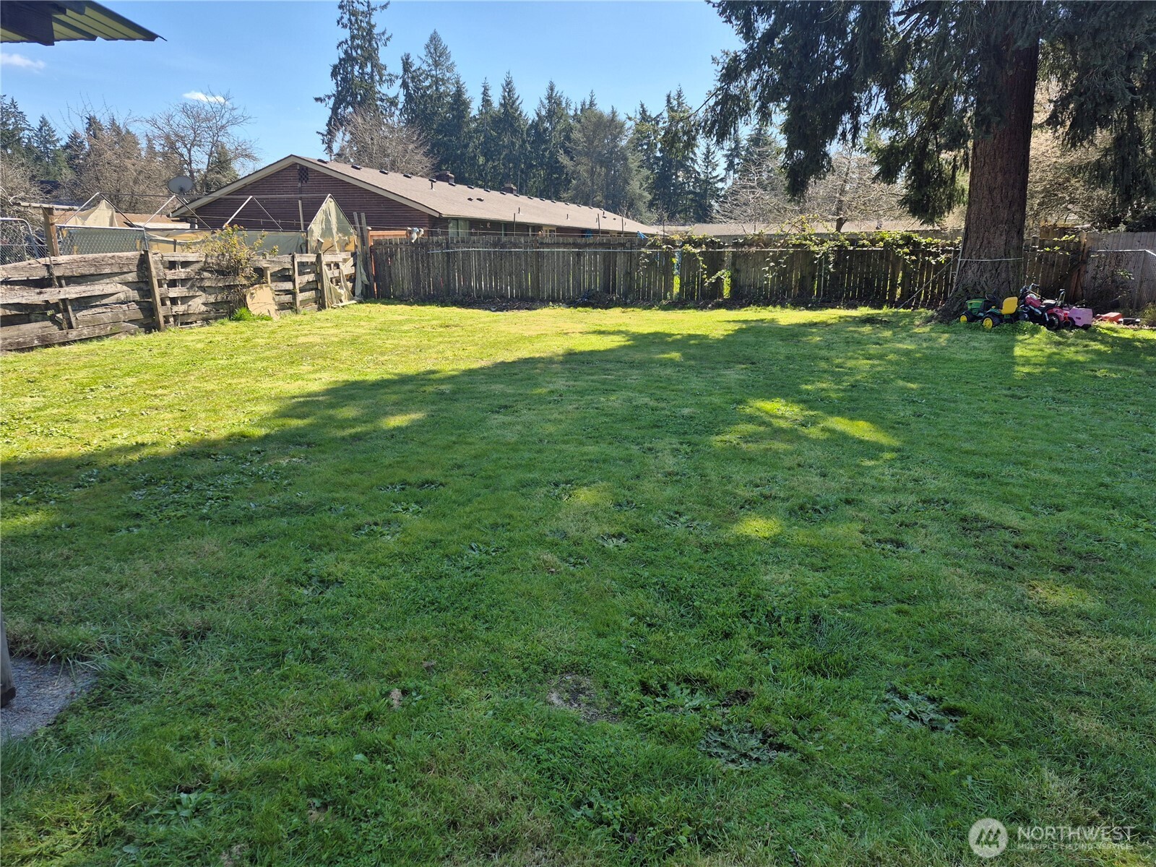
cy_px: 434
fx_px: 768
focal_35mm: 23
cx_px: 578
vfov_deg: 58.9
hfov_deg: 73.9
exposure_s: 1/920
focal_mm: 5.4
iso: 25
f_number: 1.8
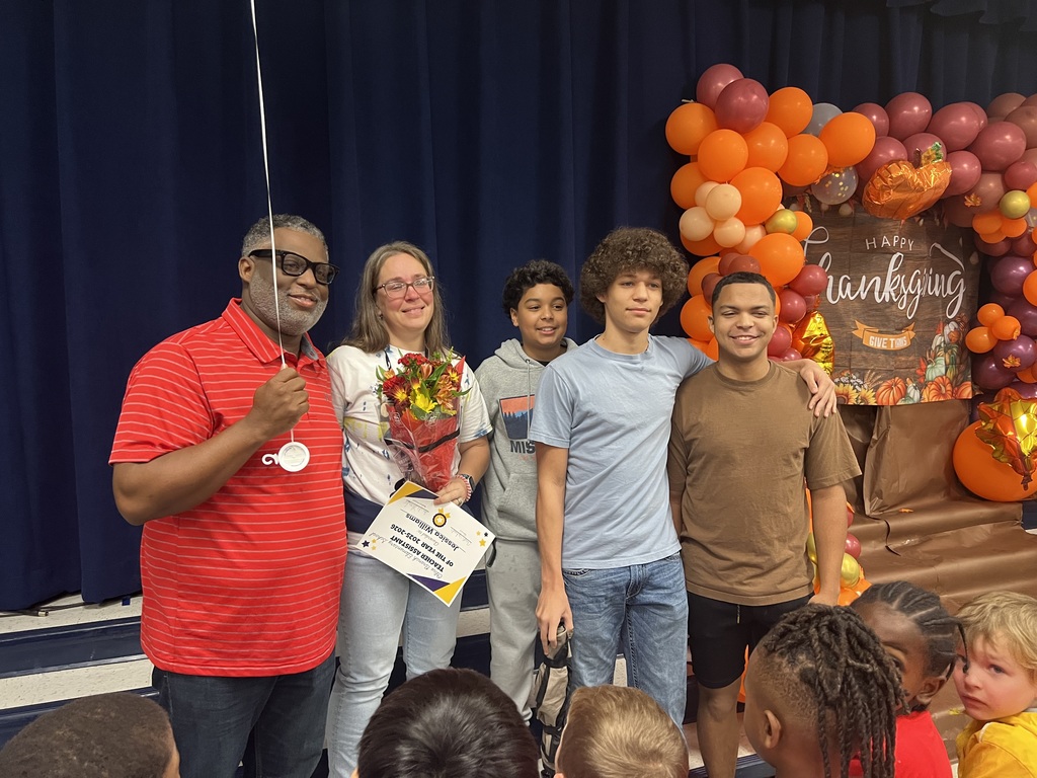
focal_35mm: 26
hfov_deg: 67.3
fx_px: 779
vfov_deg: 53.1
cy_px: 389
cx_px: 518
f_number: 1.5
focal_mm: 5.7
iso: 400
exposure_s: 1/60
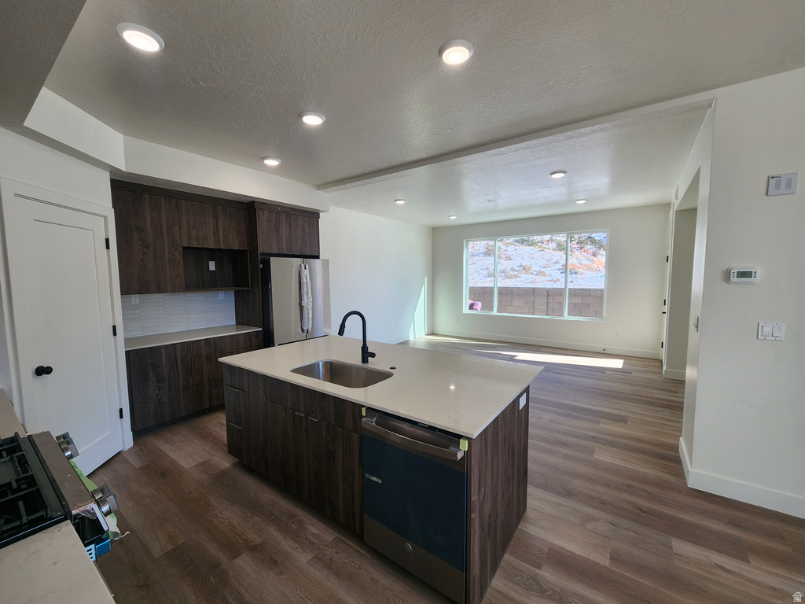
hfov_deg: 106.2
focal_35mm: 13
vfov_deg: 89.9
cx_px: 402
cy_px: 302
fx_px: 302
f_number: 2.2
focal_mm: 2.2
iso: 50
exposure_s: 1/232
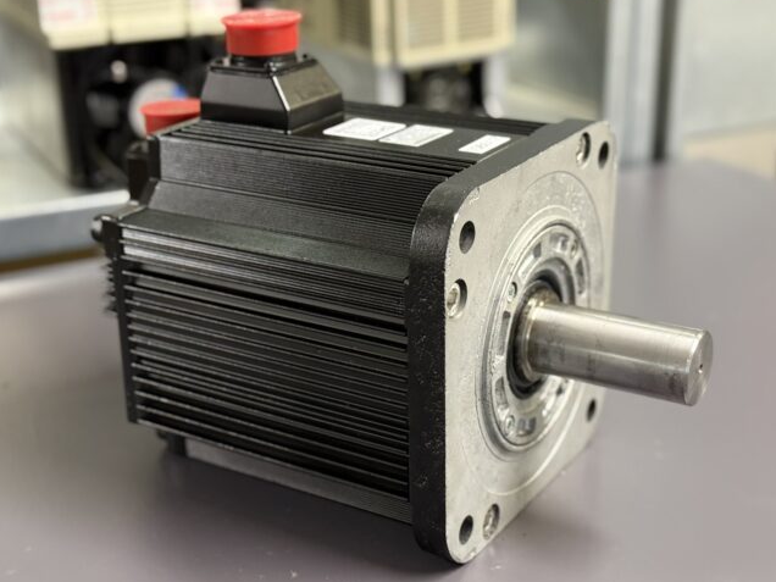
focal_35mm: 58
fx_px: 1300
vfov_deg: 25.2
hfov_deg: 33.2
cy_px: 316
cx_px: 332
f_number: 1.78
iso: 400
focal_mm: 6.76
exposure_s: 1/33
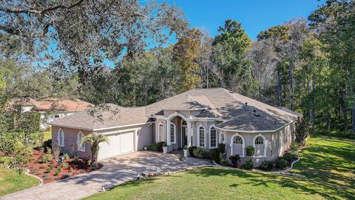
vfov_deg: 47.7
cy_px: 96
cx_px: 174
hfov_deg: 76.3
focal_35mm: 24
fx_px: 226
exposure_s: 1/730
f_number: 2.8
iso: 100
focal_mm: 8.4
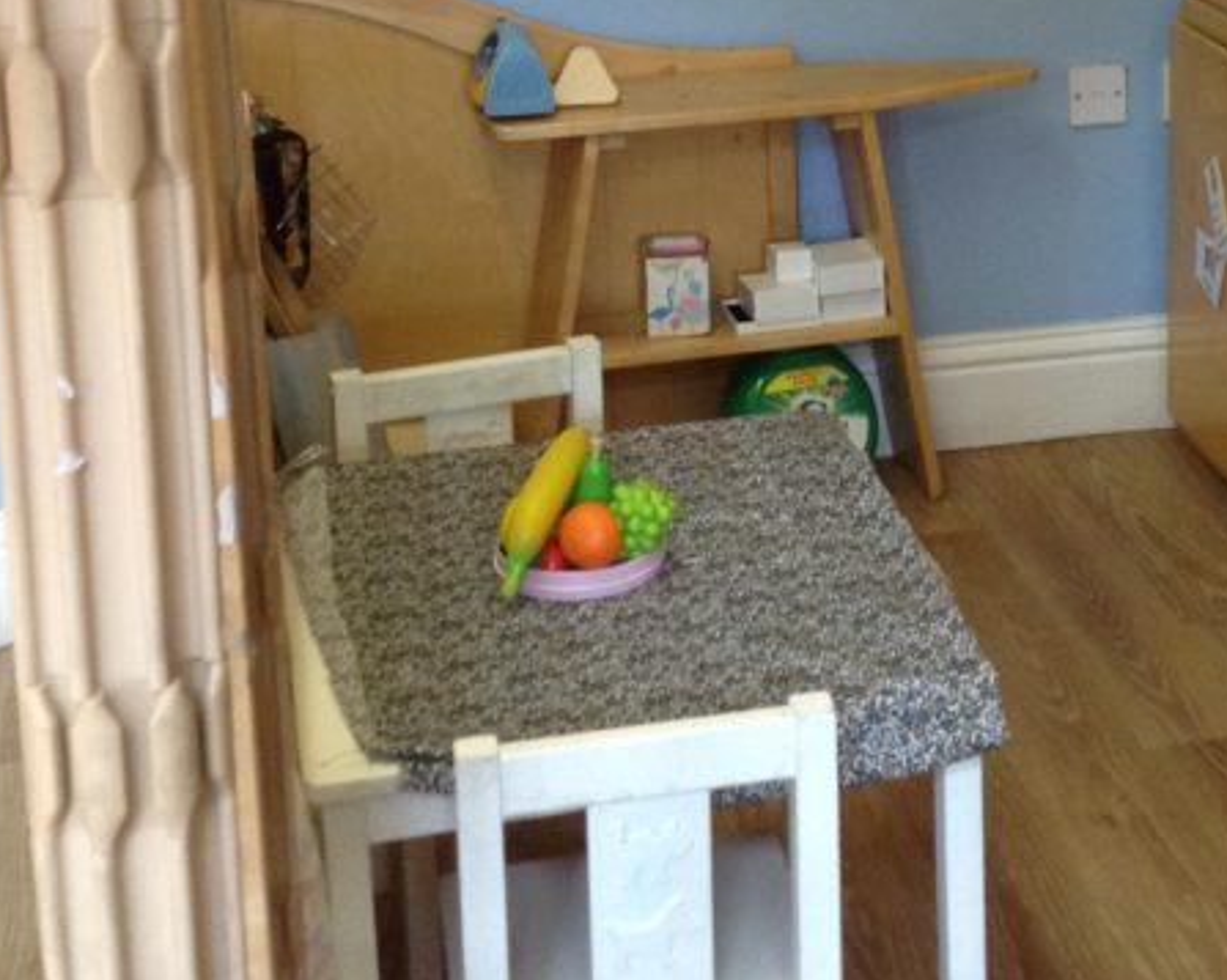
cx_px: 936
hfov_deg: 25.4
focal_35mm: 74
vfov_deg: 20.1
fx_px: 2686
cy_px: 30
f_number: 2.4
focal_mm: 3.3
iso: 80
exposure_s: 1/25
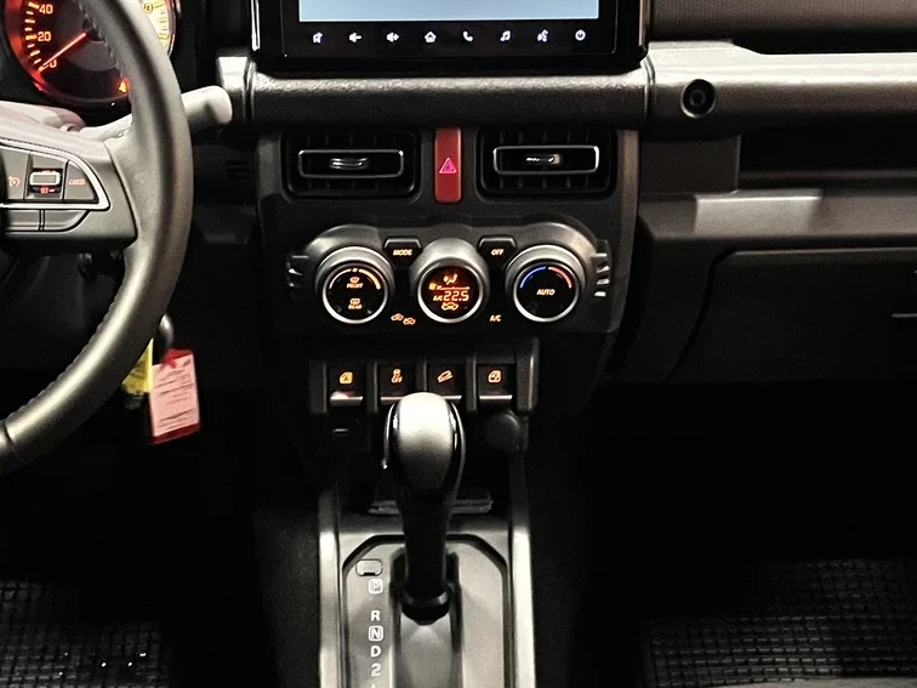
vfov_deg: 26.5
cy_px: 291
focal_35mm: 55
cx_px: 412
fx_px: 1457
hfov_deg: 34.9
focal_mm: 5.1
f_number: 1.6
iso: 640
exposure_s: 1/25
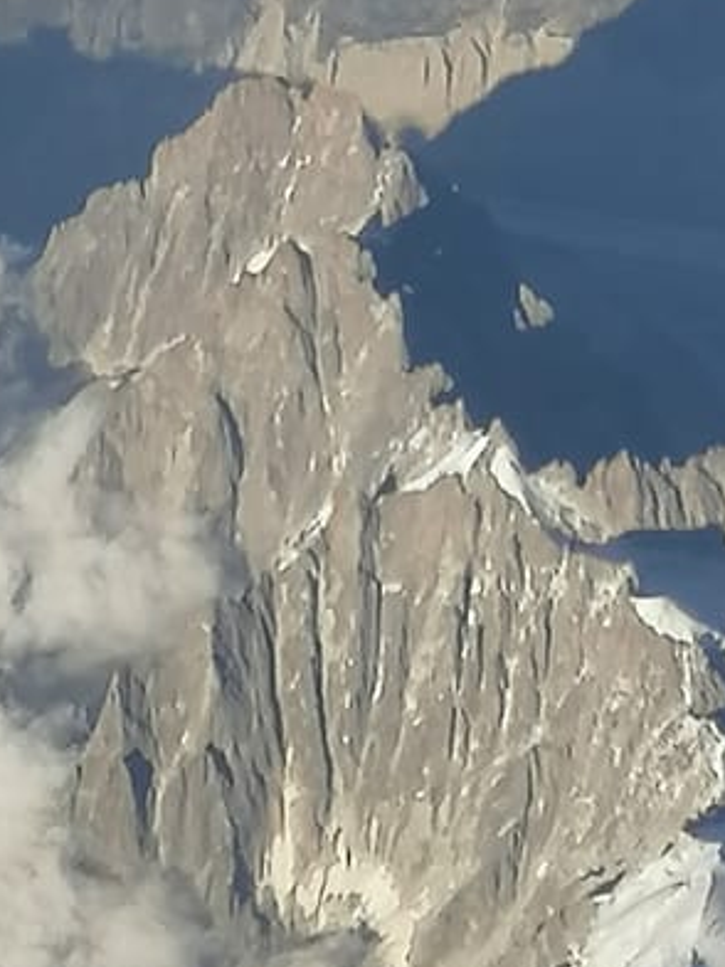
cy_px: -856
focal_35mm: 237
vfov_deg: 8.0
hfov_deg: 6.2
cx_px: 822
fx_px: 6618
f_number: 1.8
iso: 50
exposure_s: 1/1179
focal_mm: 5.3
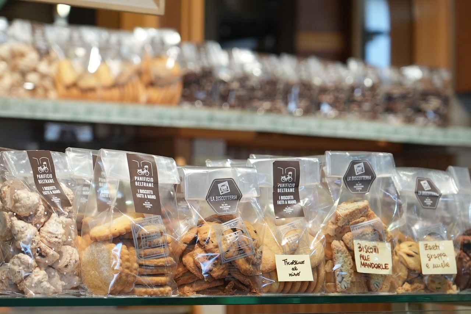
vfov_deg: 11.6
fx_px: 1545
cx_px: 236
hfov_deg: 17.3
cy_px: 157
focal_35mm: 118
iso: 1250
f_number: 4
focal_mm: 79
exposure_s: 1/200
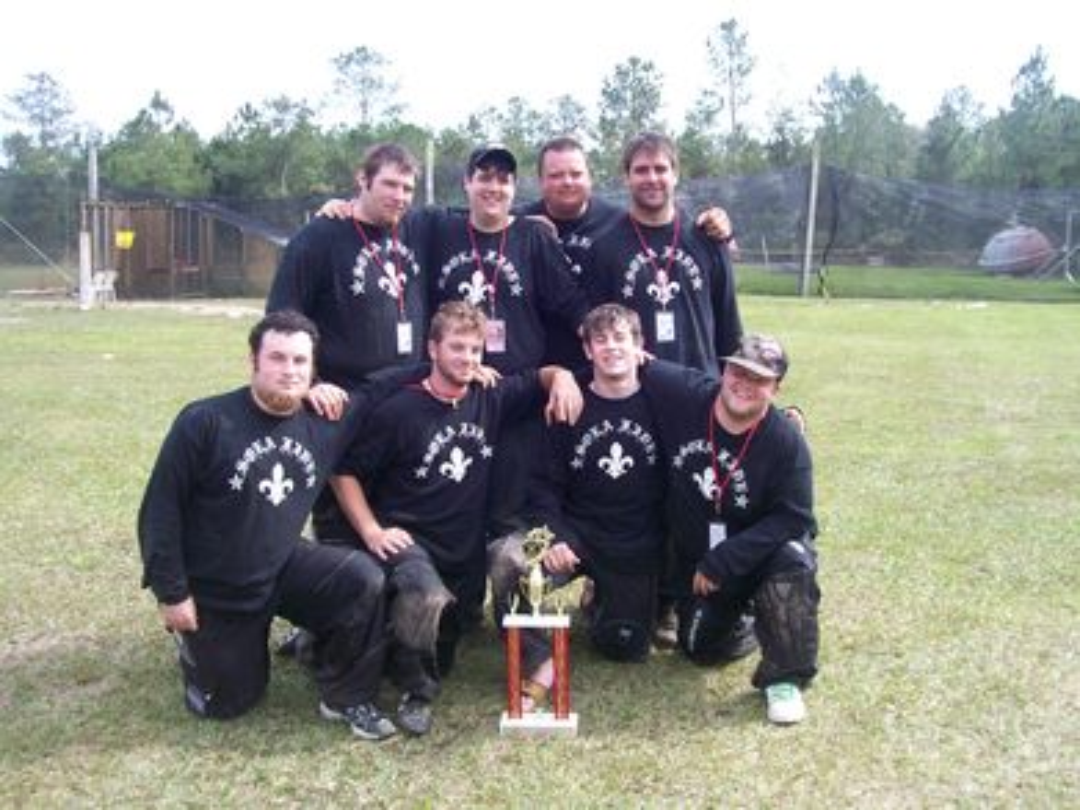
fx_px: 1123
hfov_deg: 51.4
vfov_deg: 39.6
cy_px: 405
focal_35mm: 36
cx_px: 540
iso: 80
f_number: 2.7
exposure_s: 1/547
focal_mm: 6
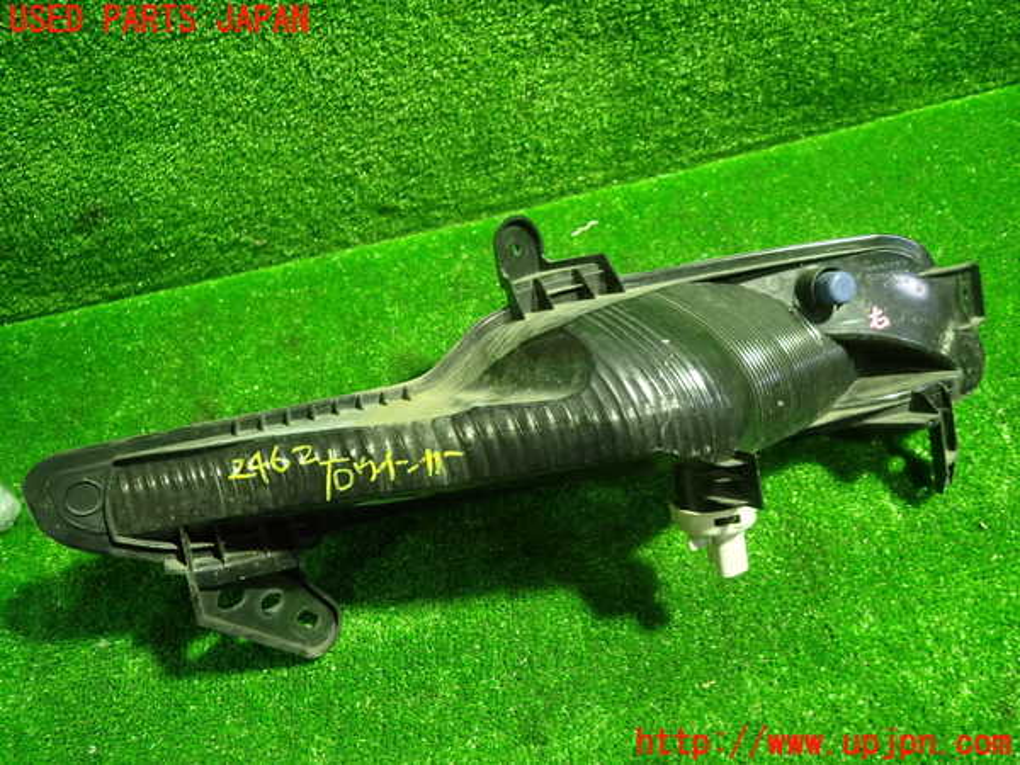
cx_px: 510
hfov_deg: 69.4
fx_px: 737
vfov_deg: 54.9
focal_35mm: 25
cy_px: 382
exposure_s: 1/30
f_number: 2
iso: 500
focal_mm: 4.5
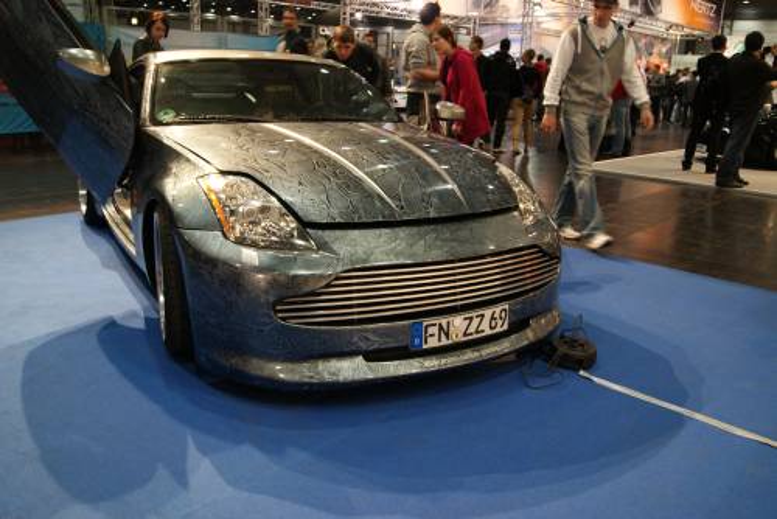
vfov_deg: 43.7
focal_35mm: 30
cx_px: 388
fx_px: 648
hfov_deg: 61.9
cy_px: 260
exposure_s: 1/30
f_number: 3.5
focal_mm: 20
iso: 400
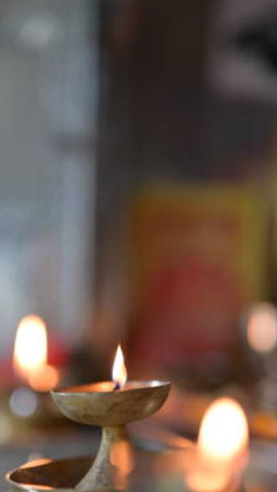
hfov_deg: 16.1
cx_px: 112
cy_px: 337
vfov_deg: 28.0
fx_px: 980
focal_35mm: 75
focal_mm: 50
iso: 200
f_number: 1.8
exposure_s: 1/80
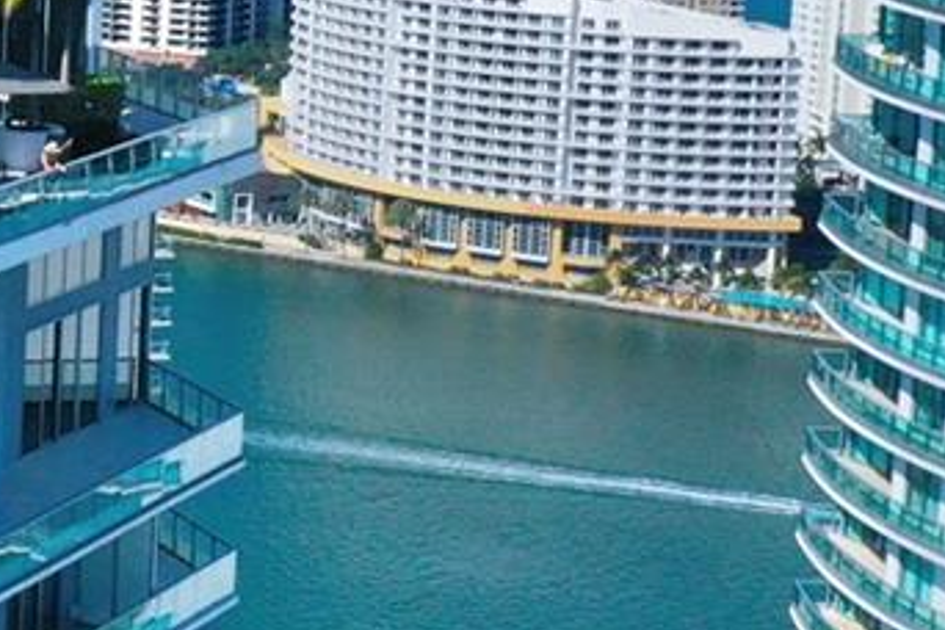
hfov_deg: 13.4
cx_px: -973
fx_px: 3438
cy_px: 86
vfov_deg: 10.4
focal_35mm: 131
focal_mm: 10.26
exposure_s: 1/1000
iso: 100
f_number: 7.1
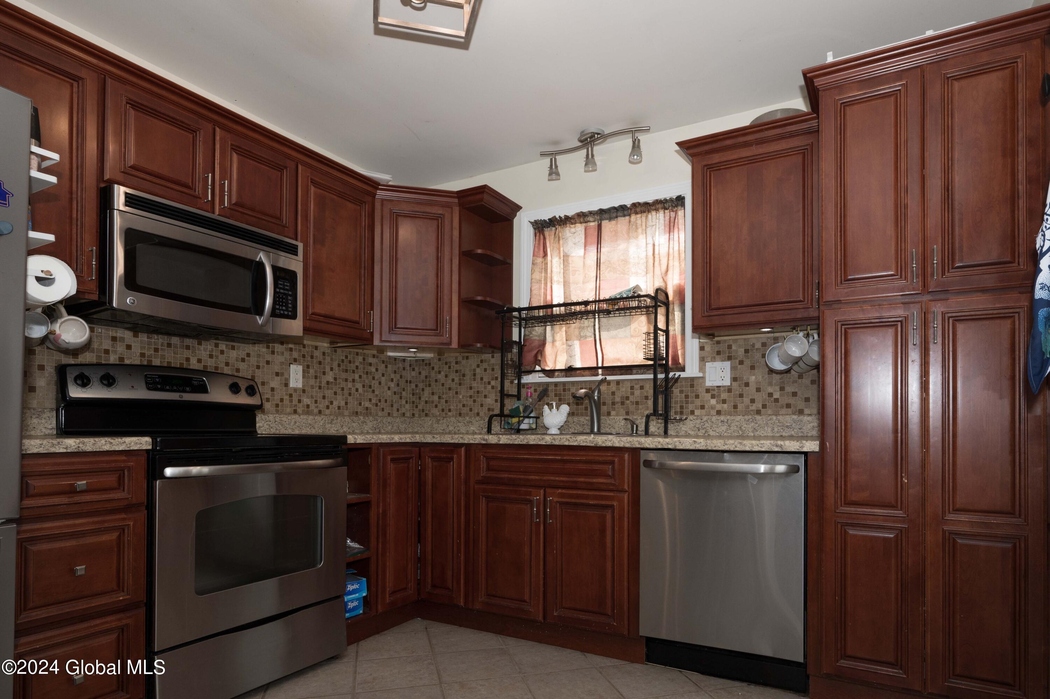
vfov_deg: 63.1
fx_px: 568
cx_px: 525
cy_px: 350
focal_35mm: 20
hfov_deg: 85.5
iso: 800
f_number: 11
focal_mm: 19.5
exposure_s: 1/60
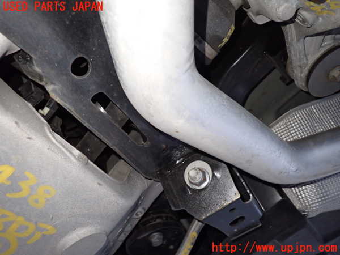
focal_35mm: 25
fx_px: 246
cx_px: 170
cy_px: 128
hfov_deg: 69.4
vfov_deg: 54.9
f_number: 2
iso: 640
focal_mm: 4.5
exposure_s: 1/30
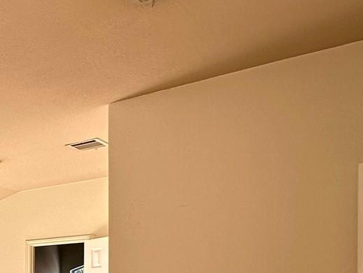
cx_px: -311
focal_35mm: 55
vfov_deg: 24.2
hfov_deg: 21.1
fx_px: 577
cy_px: 324
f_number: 2.2
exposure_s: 1/99
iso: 40
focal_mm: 2.22
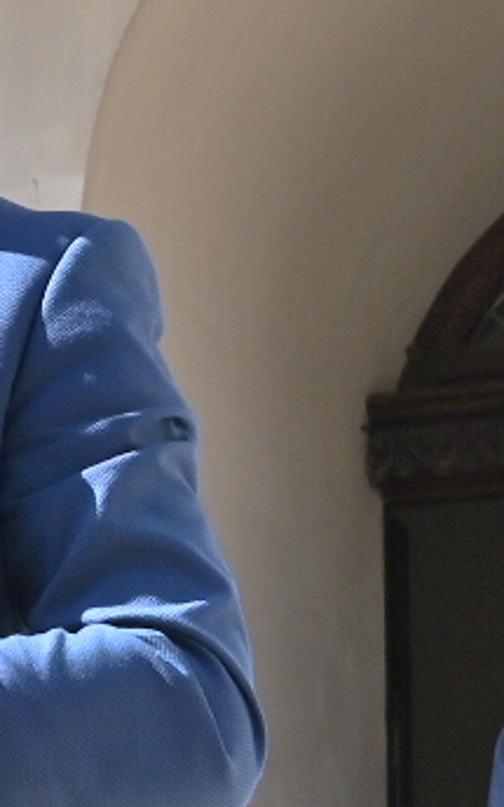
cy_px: 291
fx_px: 3802
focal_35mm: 173
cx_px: -298
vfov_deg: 12.1
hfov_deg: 7.4
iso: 100
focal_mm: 24
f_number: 5.6
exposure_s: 1/500
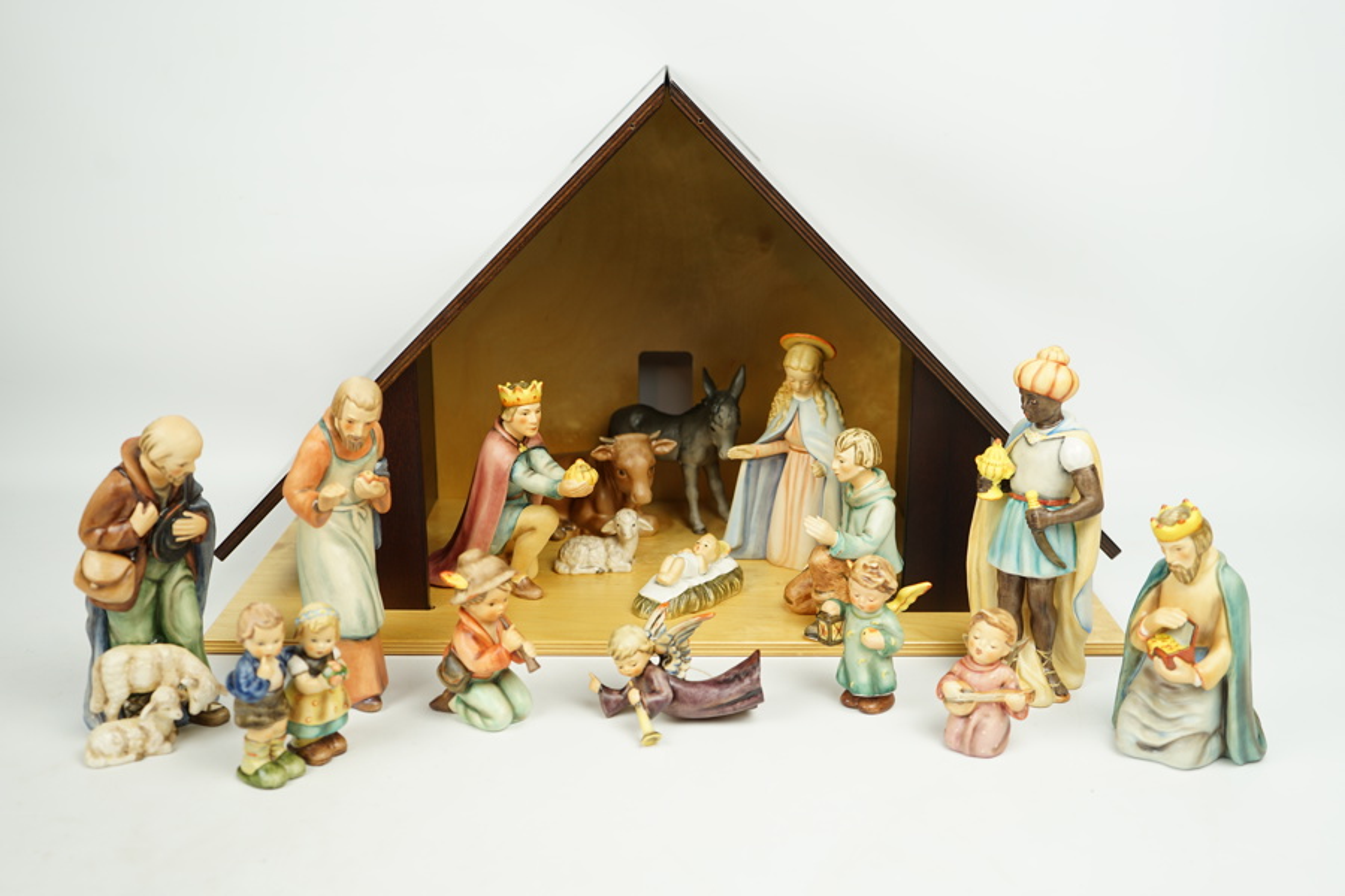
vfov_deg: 35.9
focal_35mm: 37
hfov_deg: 51.9
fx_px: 1382
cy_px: 448
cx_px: 672
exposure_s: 1/60
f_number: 4
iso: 160
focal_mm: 37
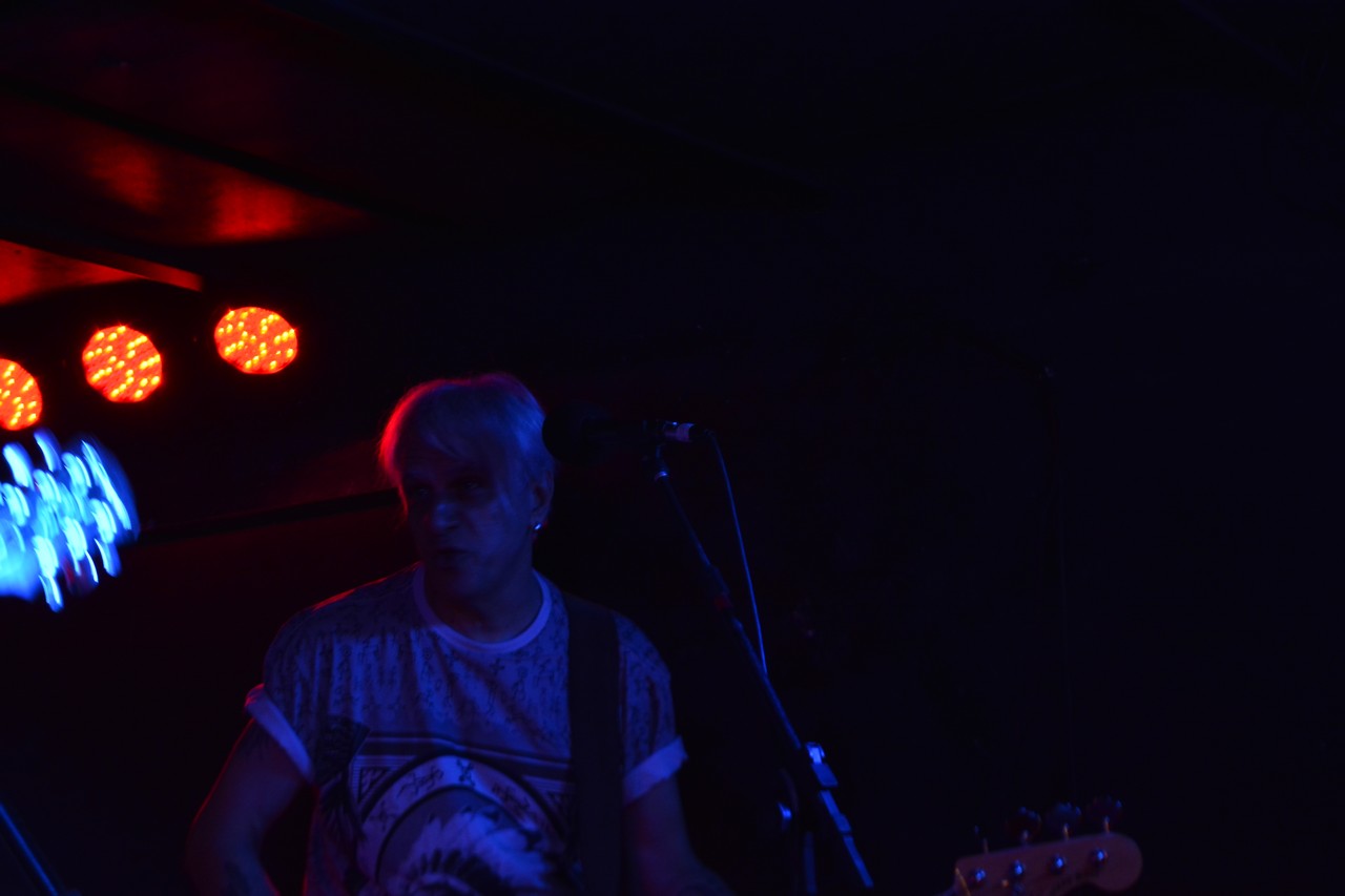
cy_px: 448
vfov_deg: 16.5
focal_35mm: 82
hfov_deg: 24.6
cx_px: 672
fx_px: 3082
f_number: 5.6
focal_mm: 55
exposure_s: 1/13
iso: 1000
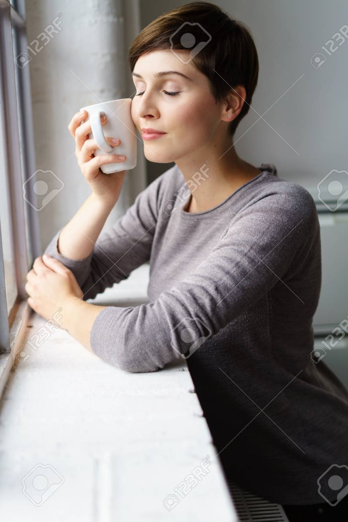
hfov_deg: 24.6
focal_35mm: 55
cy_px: 261
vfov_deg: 36.2
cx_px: 174
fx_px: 797
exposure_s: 1/160
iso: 160
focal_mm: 55
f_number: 2.5
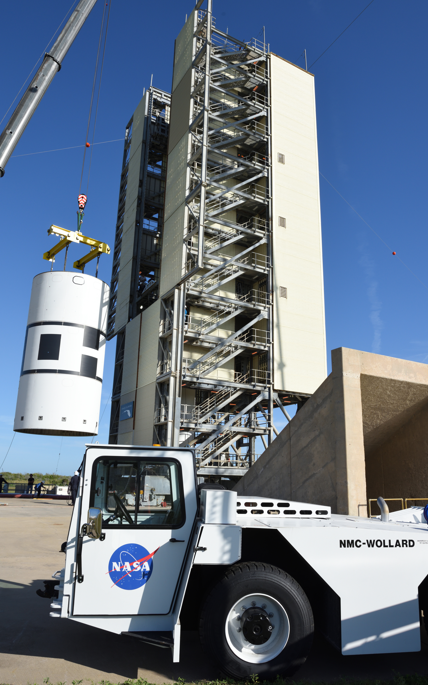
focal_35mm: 25
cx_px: 224
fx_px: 467
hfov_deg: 49.3
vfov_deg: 72.5
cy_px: 347
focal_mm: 24
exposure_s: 1/640
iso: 400
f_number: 11
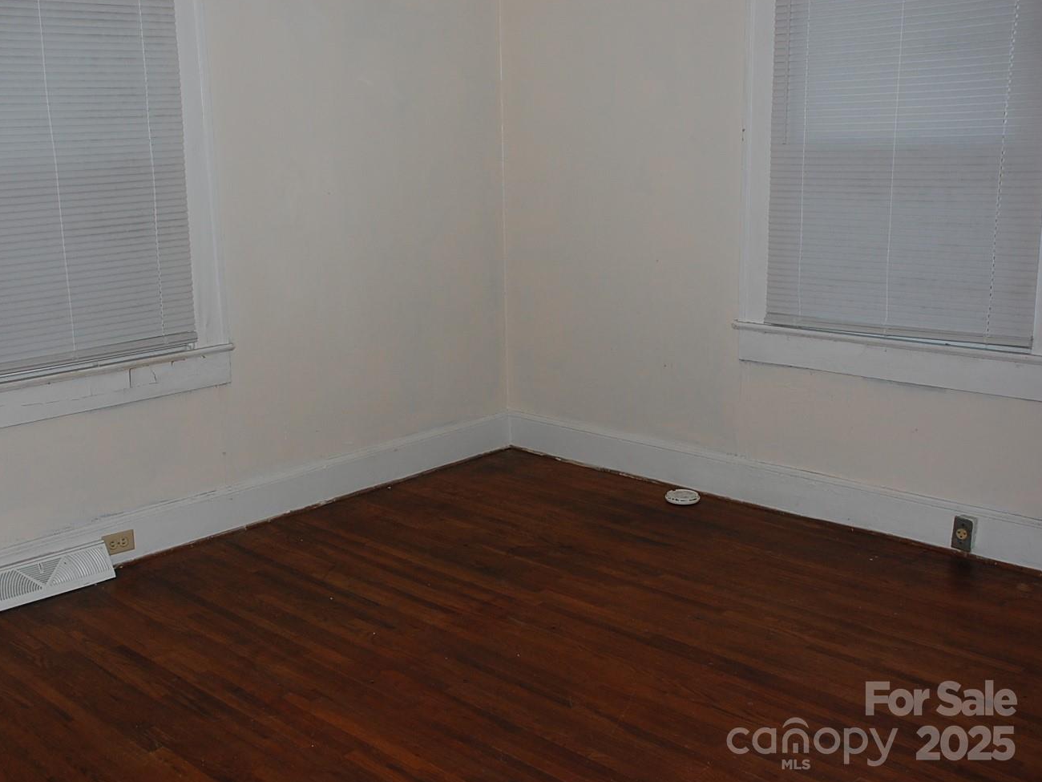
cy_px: 391
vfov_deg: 36.0
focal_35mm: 40
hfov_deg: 46.7
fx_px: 1204
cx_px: 457
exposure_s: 1/60
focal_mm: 24
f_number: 4
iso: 400
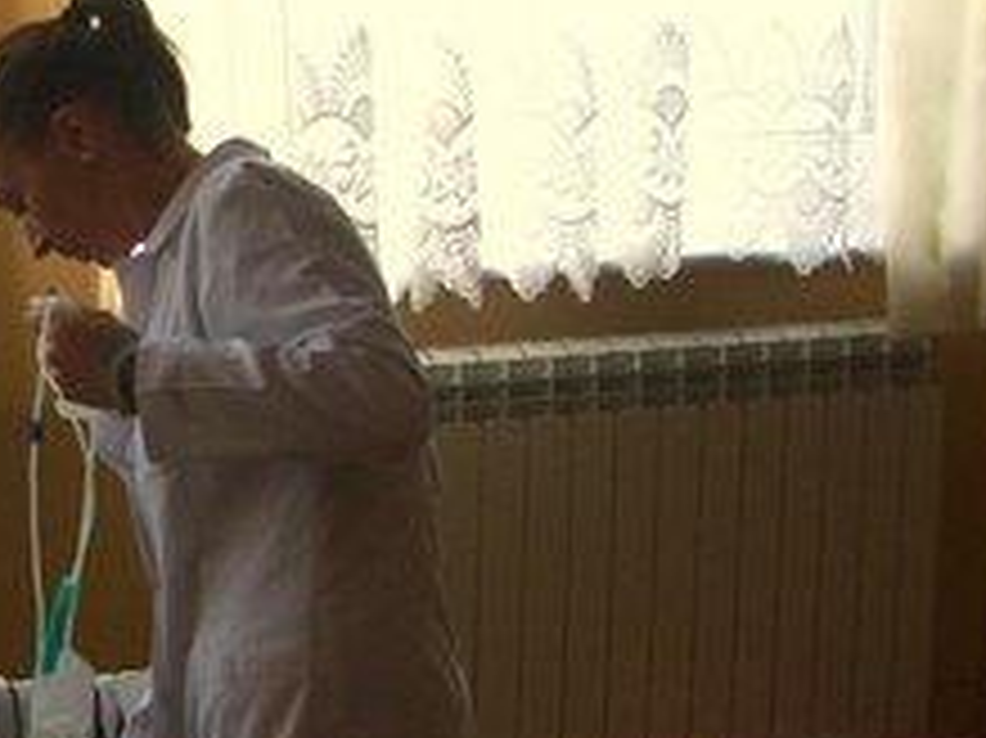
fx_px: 2961
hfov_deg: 17.9
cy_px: 464
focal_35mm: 104
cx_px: -221
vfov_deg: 14.2
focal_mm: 5.8
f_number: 2.8
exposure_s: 1/125
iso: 50
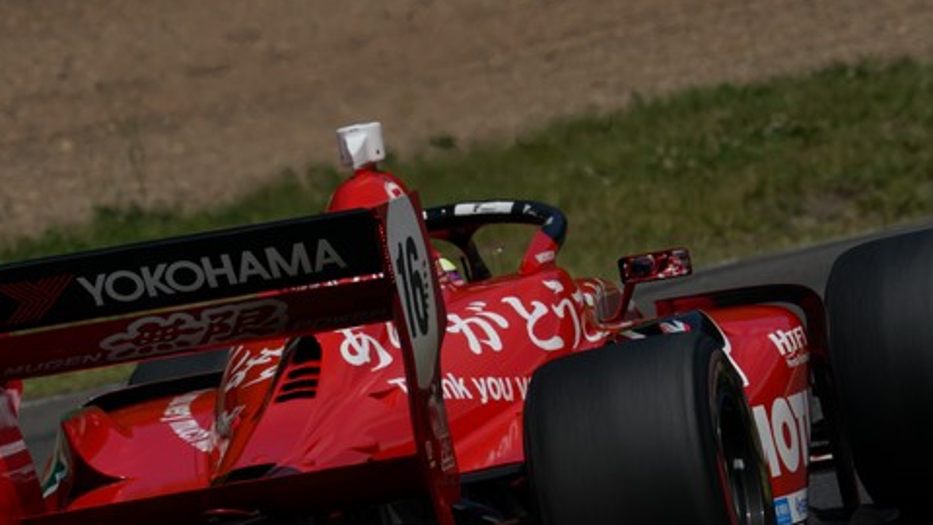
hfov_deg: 2.3
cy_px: 441
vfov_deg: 1.3
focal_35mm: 942
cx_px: 492
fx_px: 23305
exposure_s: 1/1000
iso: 200
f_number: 11
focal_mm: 600
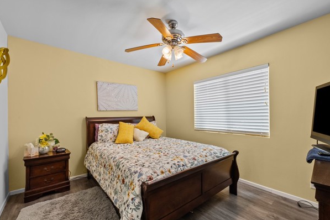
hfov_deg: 100.3
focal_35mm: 15
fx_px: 137
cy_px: 116
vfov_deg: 77.3
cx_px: 171
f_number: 11
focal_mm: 14
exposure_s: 1/5
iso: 250
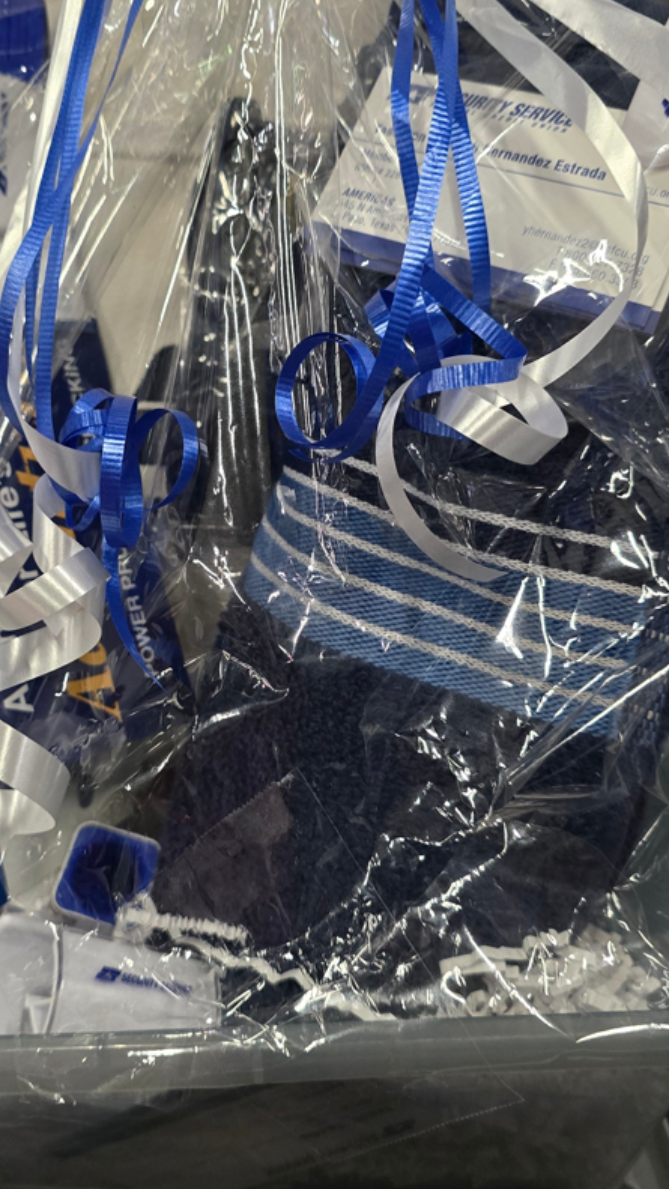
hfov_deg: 31.1
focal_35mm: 38
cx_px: 256
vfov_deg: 52.7
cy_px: 529
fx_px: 1198
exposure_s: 1/120
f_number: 1.7
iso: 1000
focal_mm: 6.3
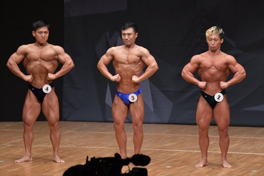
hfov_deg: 7.2
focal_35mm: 285
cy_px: 88
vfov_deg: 4.8
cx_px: 132
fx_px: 2089
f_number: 5.6
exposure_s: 1/400
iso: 6400
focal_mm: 190
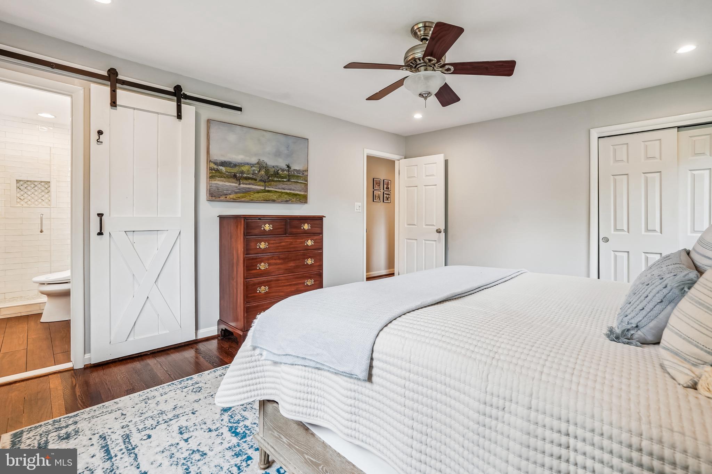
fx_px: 316
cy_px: 237
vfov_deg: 73.7
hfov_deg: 96.7
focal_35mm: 16
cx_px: 356
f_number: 8
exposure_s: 1/4
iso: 100
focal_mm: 16
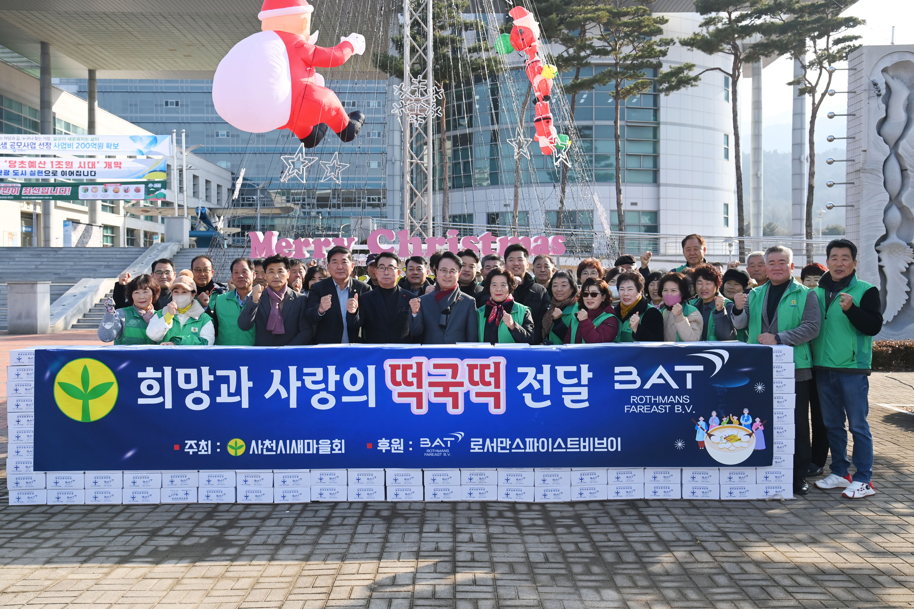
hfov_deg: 55.8
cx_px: 457
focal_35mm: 34
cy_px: 304
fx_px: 863
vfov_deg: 38.9
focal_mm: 34
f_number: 7.1
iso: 400
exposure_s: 1/640
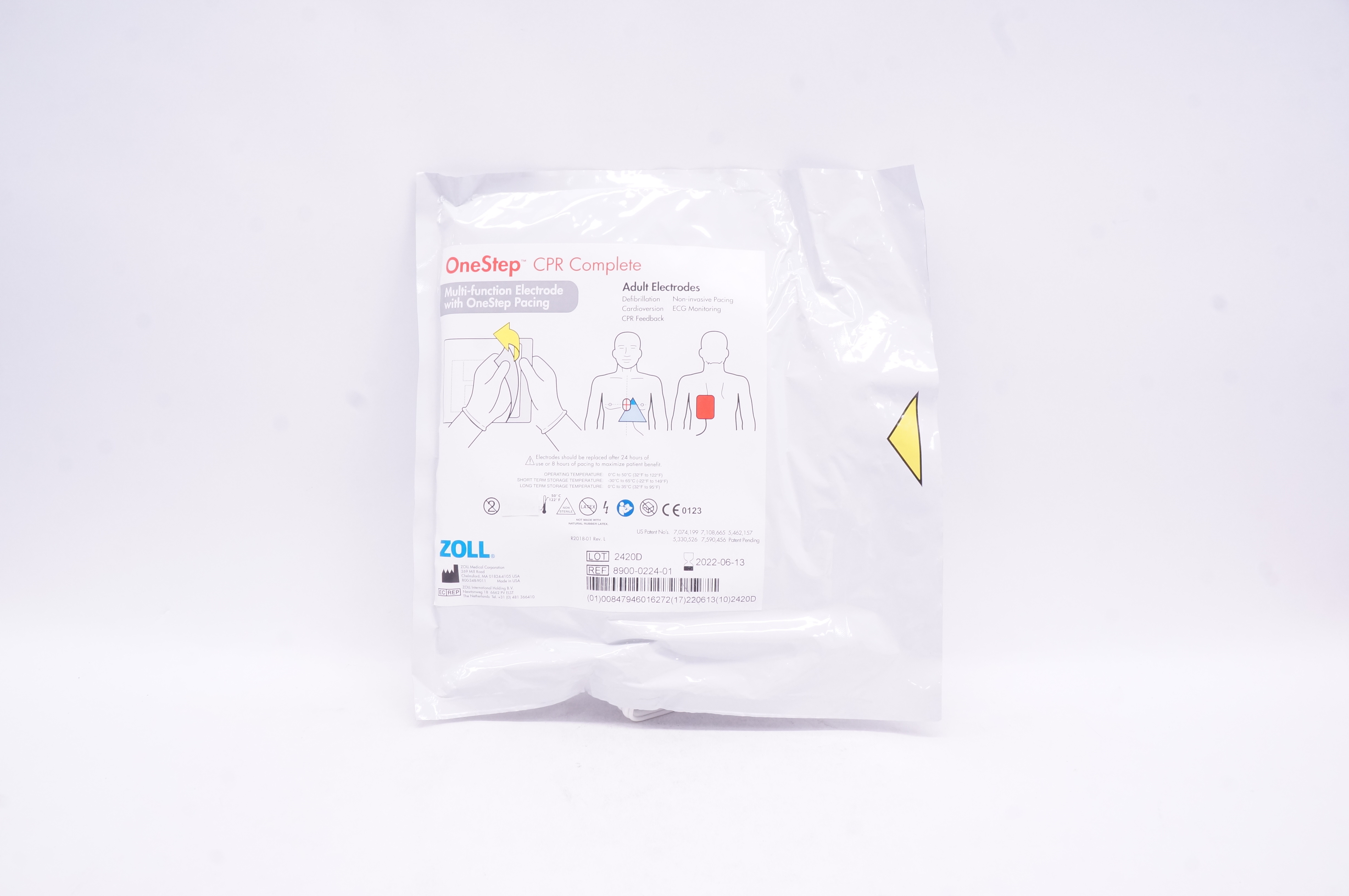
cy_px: 448
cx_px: 674
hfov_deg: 67.4
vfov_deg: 47.8
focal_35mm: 27
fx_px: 1011
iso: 800
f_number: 13
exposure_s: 1/20
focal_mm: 18
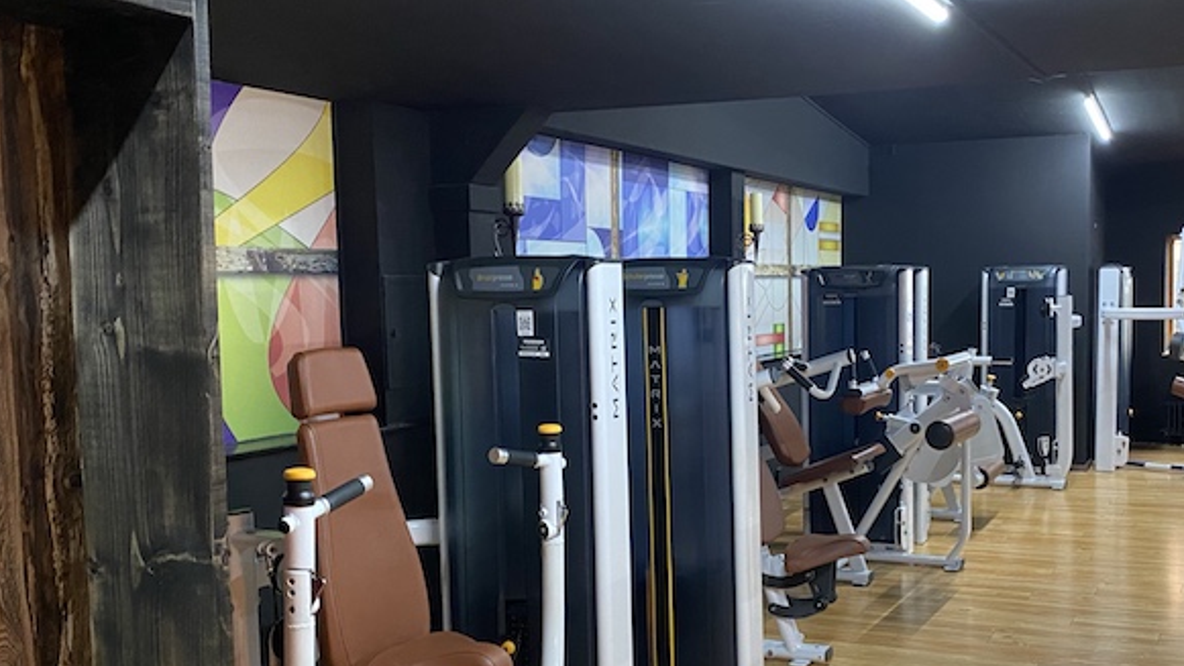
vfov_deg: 30.4
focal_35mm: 39
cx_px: 736
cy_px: 399
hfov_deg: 51.1
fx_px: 1225
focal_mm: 4.25
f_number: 1.8
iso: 400
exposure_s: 1/33
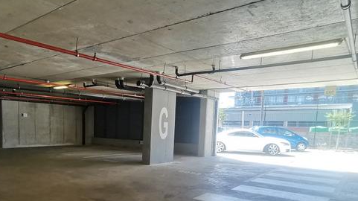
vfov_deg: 38.7
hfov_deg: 63.8
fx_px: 275
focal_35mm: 29
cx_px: 109
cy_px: 159
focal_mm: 2.35
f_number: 2.2
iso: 80
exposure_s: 1/100
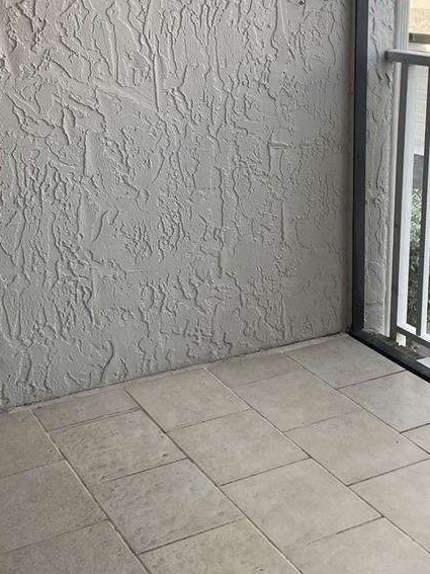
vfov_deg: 34.1
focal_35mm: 55
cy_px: 137
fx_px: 911
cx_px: 184
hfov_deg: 26.5
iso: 32
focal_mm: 4.2
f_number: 1.6
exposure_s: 1/213
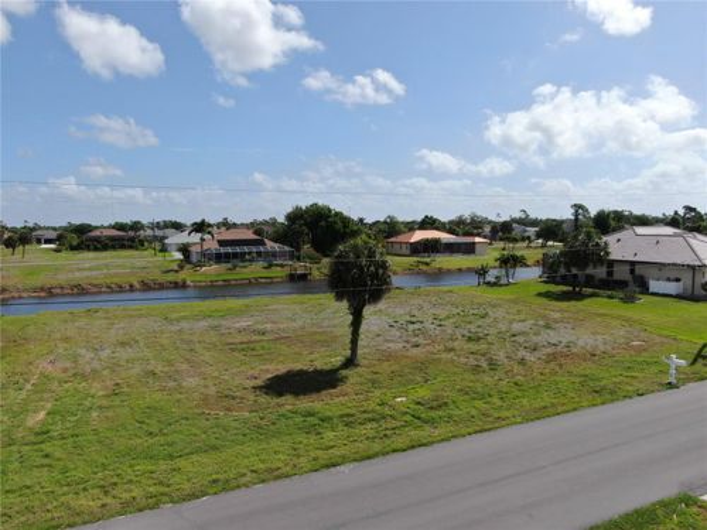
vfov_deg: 56.8
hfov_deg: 71.6
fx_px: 490
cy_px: 265
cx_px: 354
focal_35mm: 24
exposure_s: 1/2000
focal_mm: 4.39
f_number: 2.8
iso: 100
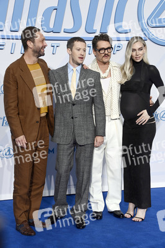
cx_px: 82
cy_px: 124
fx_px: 496
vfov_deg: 28.1
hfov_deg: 18.9
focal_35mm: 72
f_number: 5.6
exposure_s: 1/200
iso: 400
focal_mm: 72
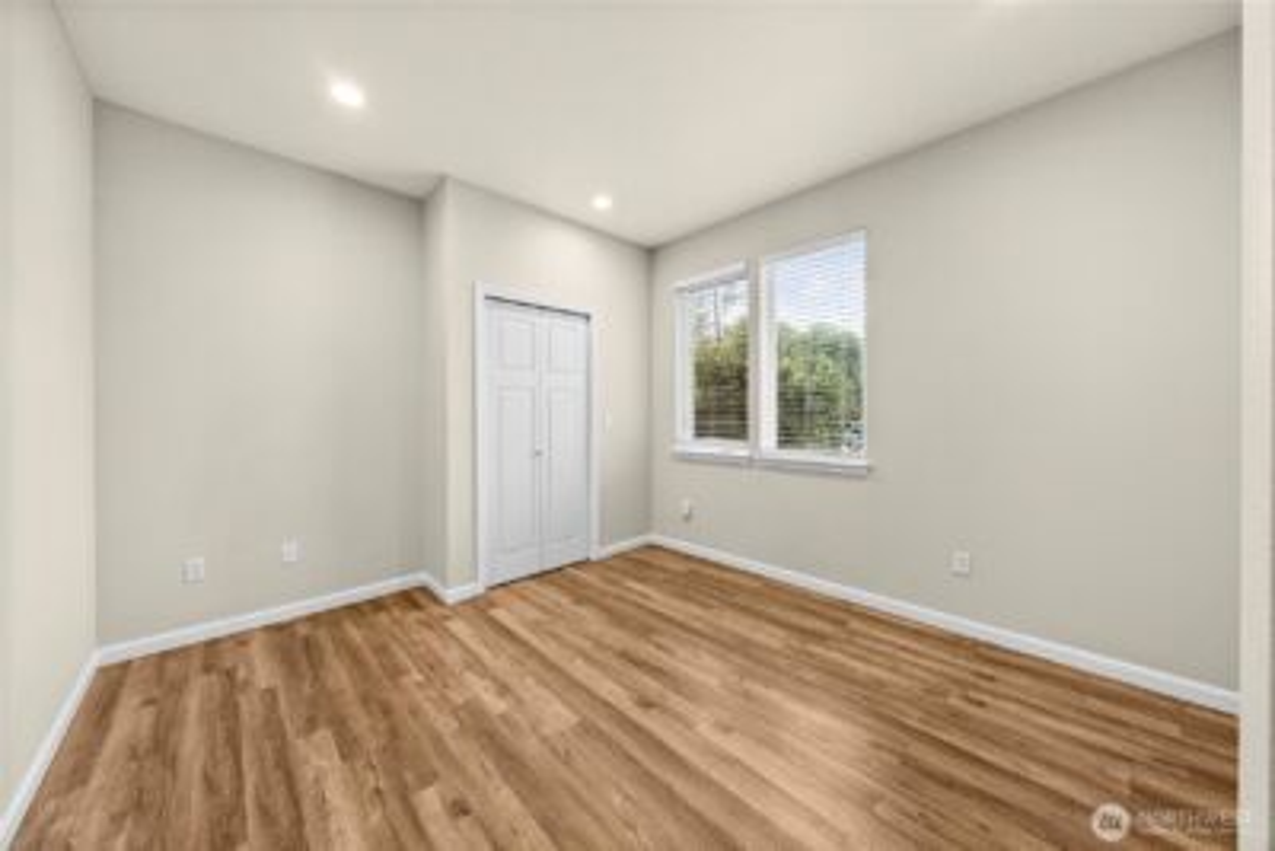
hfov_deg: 112.6
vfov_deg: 90.1
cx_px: 638
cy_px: 426
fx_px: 425
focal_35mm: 12
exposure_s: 1/8
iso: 1000
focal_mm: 12
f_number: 8
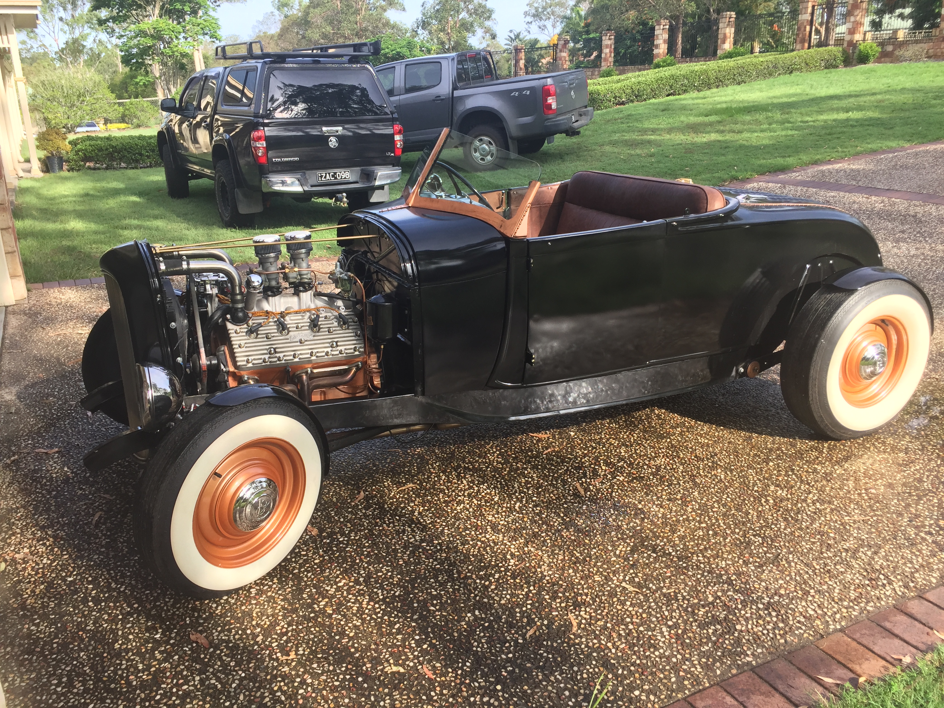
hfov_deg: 61.7
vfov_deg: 48.2
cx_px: 472
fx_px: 791
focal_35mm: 29
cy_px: 354
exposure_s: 1/465
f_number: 2.2
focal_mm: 4.15
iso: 32
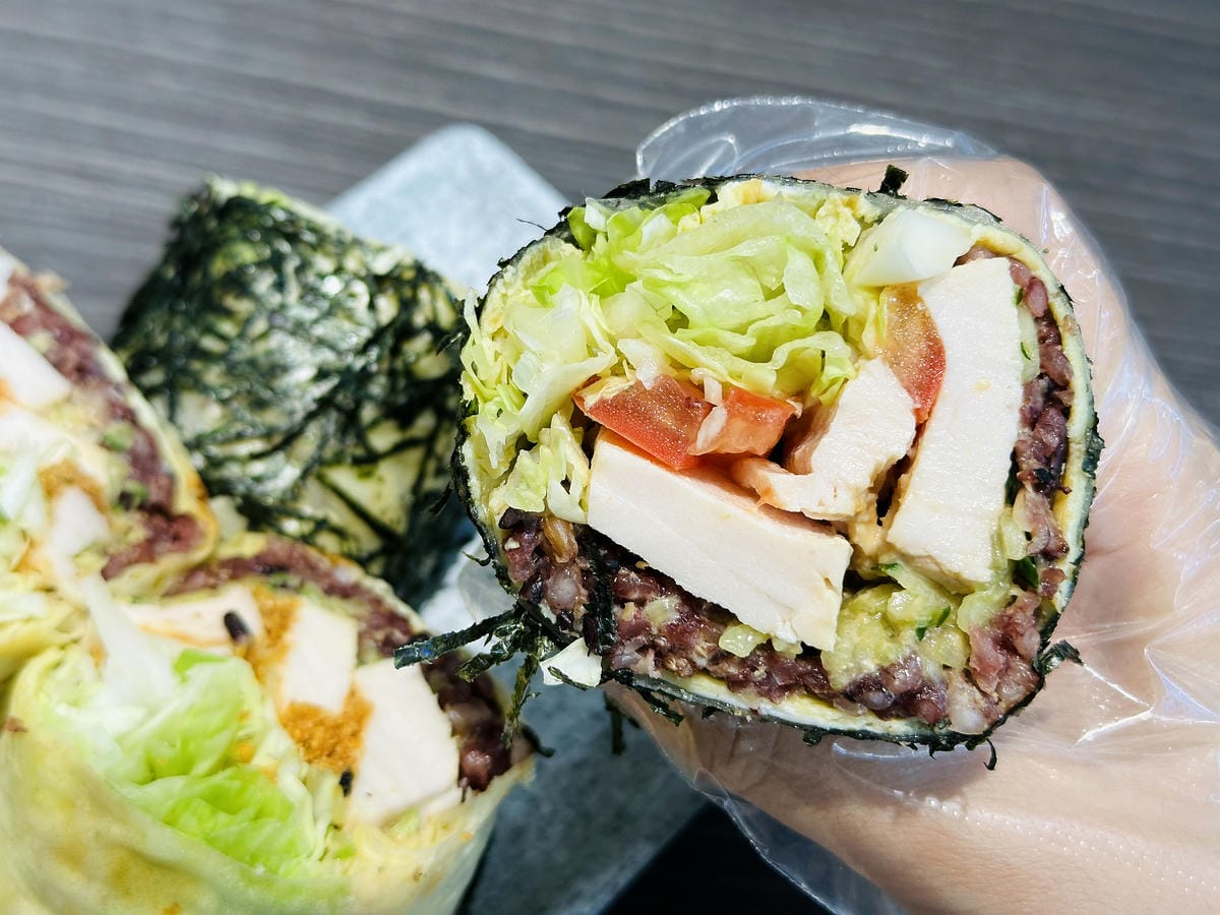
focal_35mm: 48
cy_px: 458
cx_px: 610
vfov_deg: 30.3
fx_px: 1692
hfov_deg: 39.7
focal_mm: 6.86
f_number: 1.78
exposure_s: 1/120
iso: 64
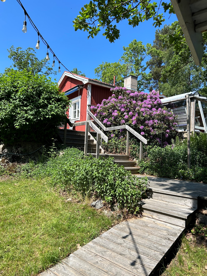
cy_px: 138
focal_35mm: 26
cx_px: 104
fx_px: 207
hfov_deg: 53.1
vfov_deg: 67.3
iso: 50
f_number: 1.5
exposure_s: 1/2353
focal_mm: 5.7
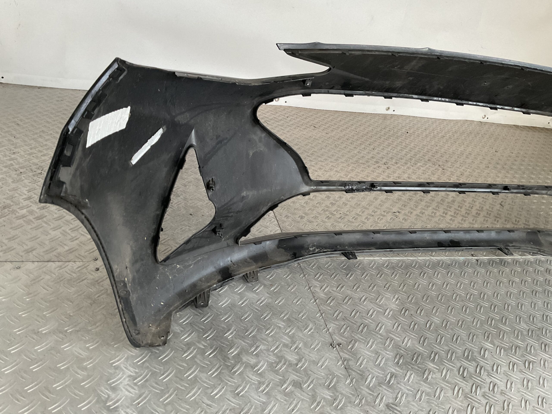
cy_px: 207
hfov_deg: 61.7
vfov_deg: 48.2
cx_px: 276
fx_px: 462
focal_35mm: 29
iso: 160
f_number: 1.8
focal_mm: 3
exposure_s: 1/50
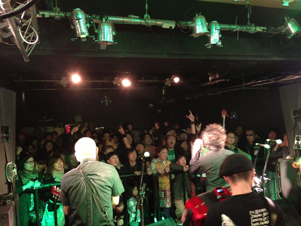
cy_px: 113
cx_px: 150
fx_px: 287
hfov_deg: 55.4
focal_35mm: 33
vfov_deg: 42.9
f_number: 2.4
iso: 400
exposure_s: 1/20
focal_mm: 4.13
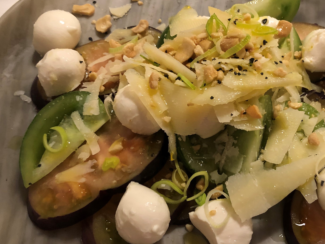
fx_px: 385
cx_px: 223
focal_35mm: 41
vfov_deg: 35.1
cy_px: 126
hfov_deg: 44.9
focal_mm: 3.99
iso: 100
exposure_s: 1/11
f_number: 1.8
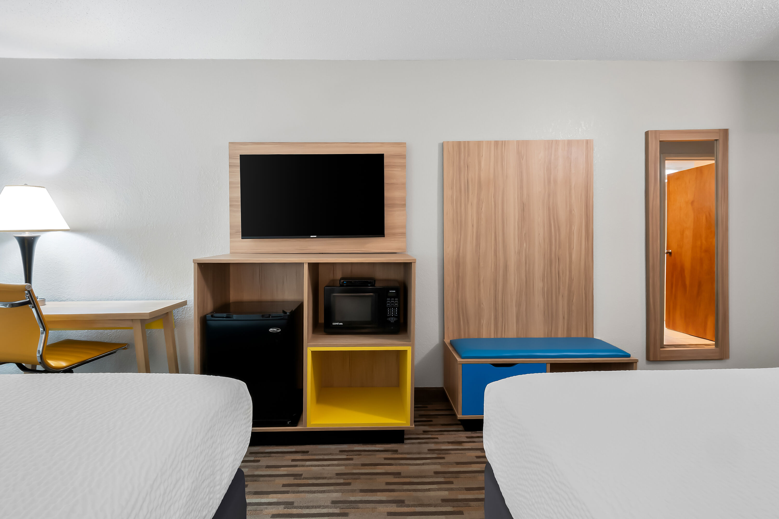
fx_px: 368
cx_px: 390
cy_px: 260
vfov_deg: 70.4
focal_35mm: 17
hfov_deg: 93.3
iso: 200
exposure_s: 3.2
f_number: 8
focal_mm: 8
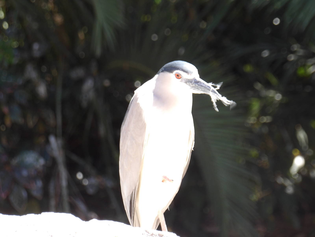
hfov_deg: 5.5
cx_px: 158
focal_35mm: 363
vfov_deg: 4.1
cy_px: 118
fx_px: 3303
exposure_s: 1/120
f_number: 4.2
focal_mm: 65.2
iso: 100
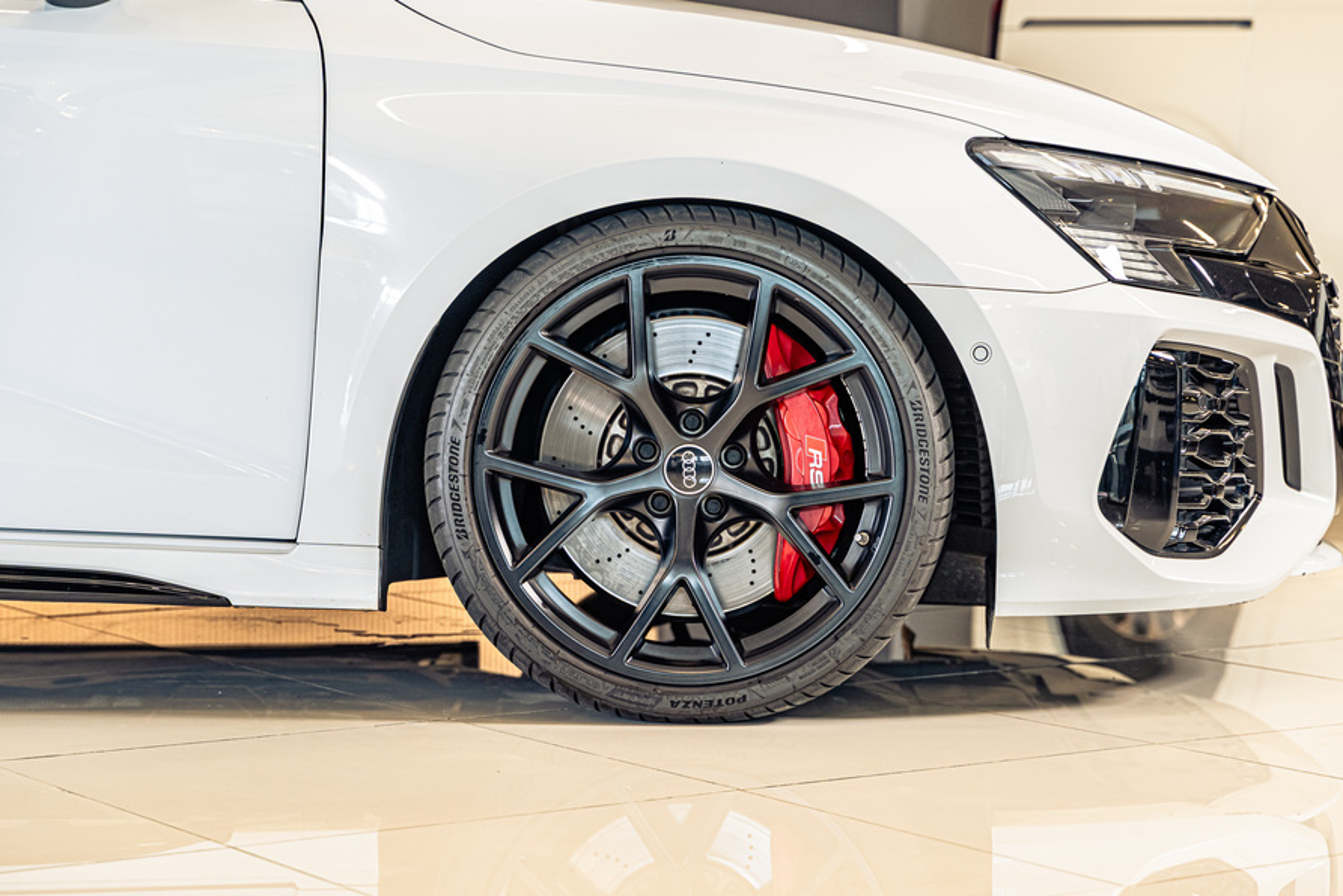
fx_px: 3209
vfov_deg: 15.9
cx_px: 696
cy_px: 447
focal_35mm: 86
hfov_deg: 23.6
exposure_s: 1/125
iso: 640
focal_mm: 75
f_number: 4
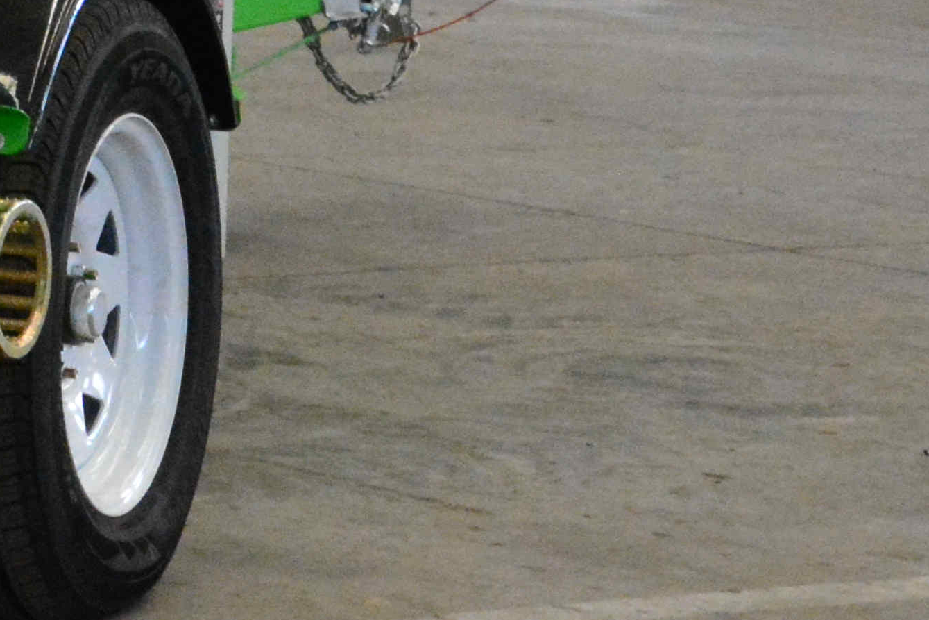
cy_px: -508
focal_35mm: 235
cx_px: -918
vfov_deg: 5.7
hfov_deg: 8.3
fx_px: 6071
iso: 6400
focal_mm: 35
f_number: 6.3
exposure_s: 1/160
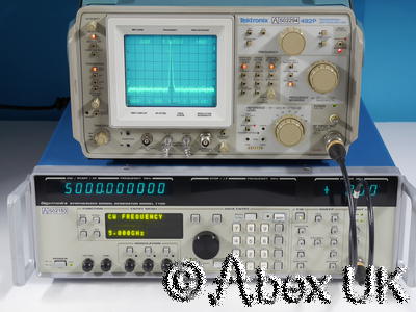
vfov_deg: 18.4
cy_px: 156
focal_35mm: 80
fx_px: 961
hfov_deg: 24.4
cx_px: 208
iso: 200
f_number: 8
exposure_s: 1/2
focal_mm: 40
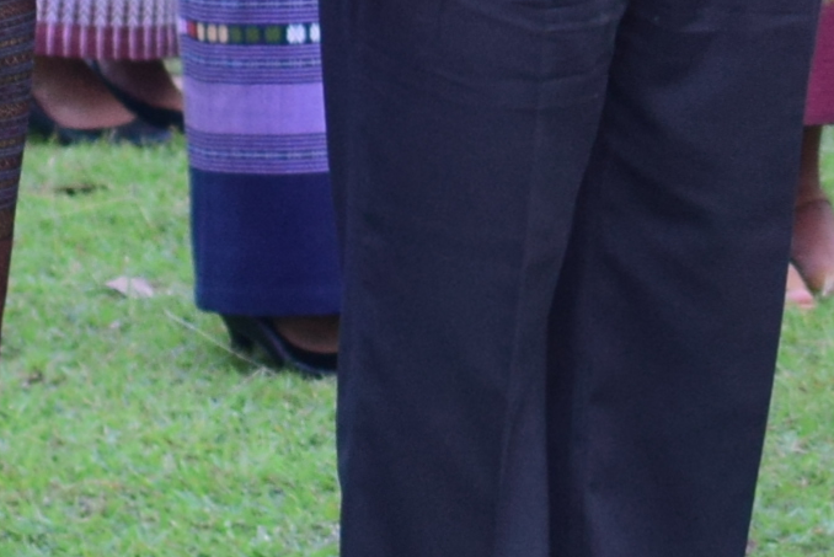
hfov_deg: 4.1
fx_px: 11521
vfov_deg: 2.7
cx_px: 1519
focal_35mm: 497
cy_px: -925
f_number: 3.2
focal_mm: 50
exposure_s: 1/100
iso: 640
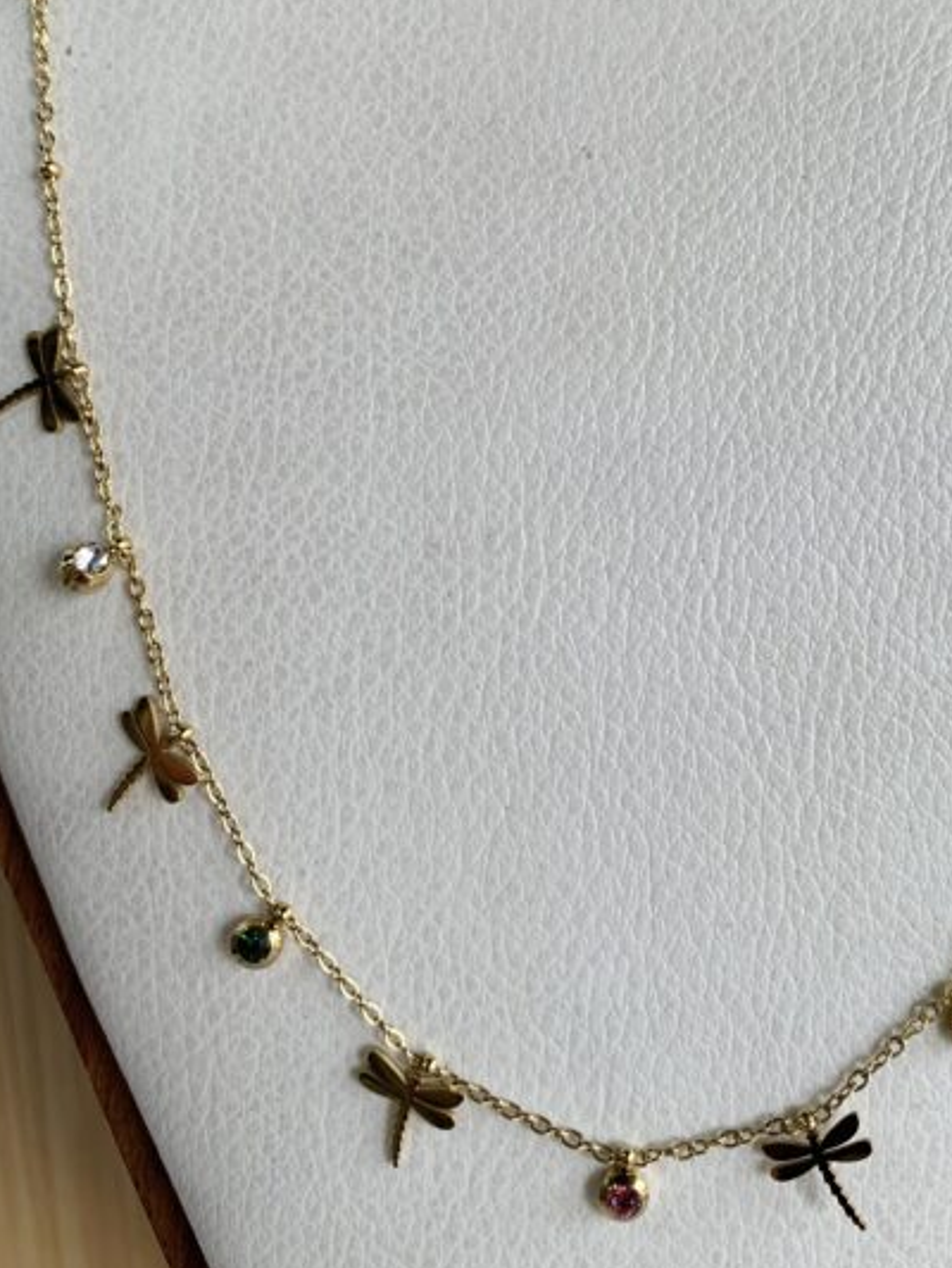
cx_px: 616
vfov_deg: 47.2
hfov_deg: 36.5
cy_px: 445
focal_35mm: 39
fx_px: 1430
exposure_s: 1/100
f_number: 1.8
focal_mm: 4.25
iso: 40
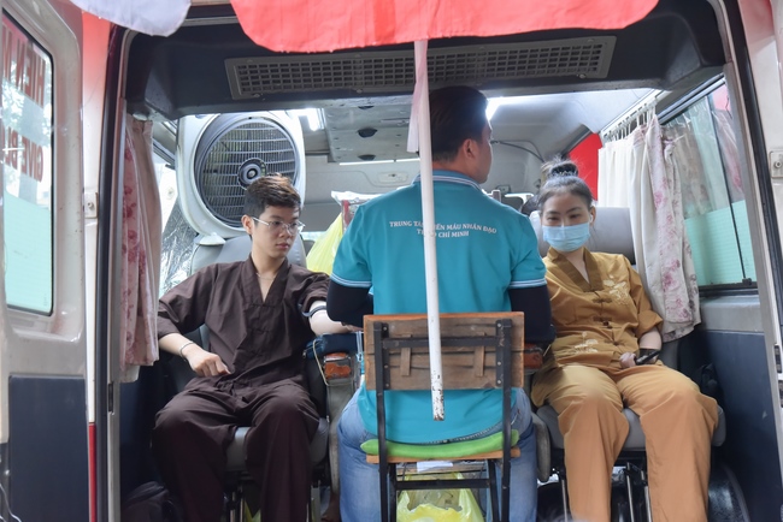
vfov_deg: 20.9
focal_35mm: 65
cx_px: 392
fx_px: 1414
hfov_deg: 30.9
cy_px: 261
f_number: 8
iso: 3200
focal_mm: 65
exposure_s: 1/60
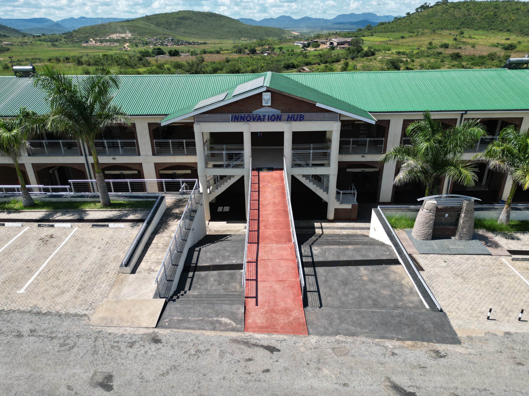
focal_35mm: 24
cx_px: 264
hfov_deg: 71.6
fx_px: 367
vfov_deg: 56.8
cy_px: 198
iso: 120
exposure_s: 1/2500
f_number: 1.7
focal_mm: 6.72
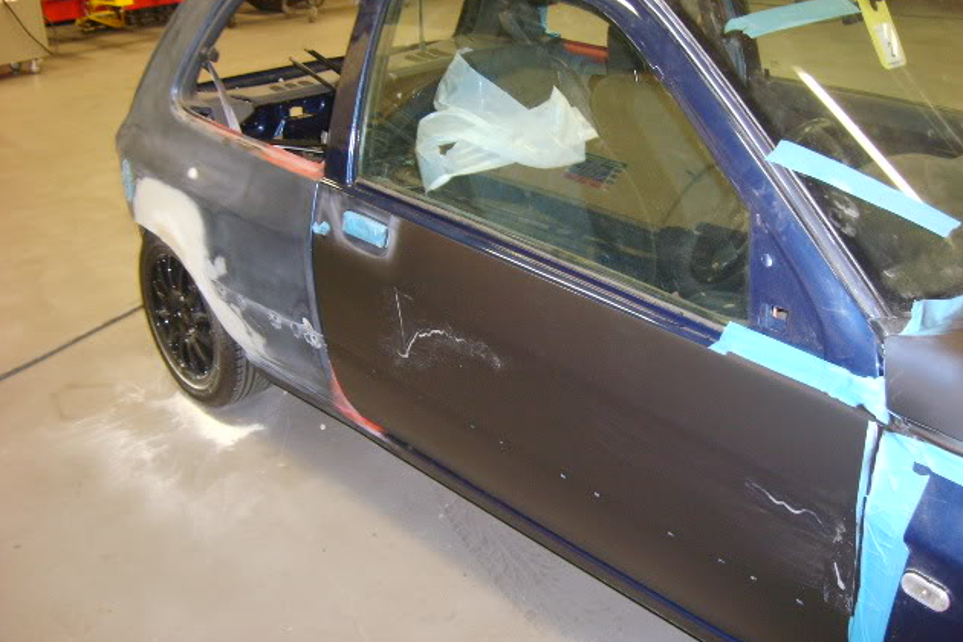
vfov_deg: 35.9
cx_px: 488
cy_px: 307
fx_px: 990
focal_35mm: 37
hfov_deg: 51.9
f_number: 2.8
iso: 208
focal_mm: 5.8
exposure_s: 1/45
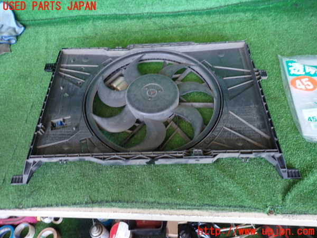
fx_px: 229
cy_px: 119
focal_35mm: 25
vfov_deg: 54.9
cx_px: 158
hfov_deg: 69.4
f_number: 2
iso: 200
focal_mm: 4.5
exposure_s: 1/30
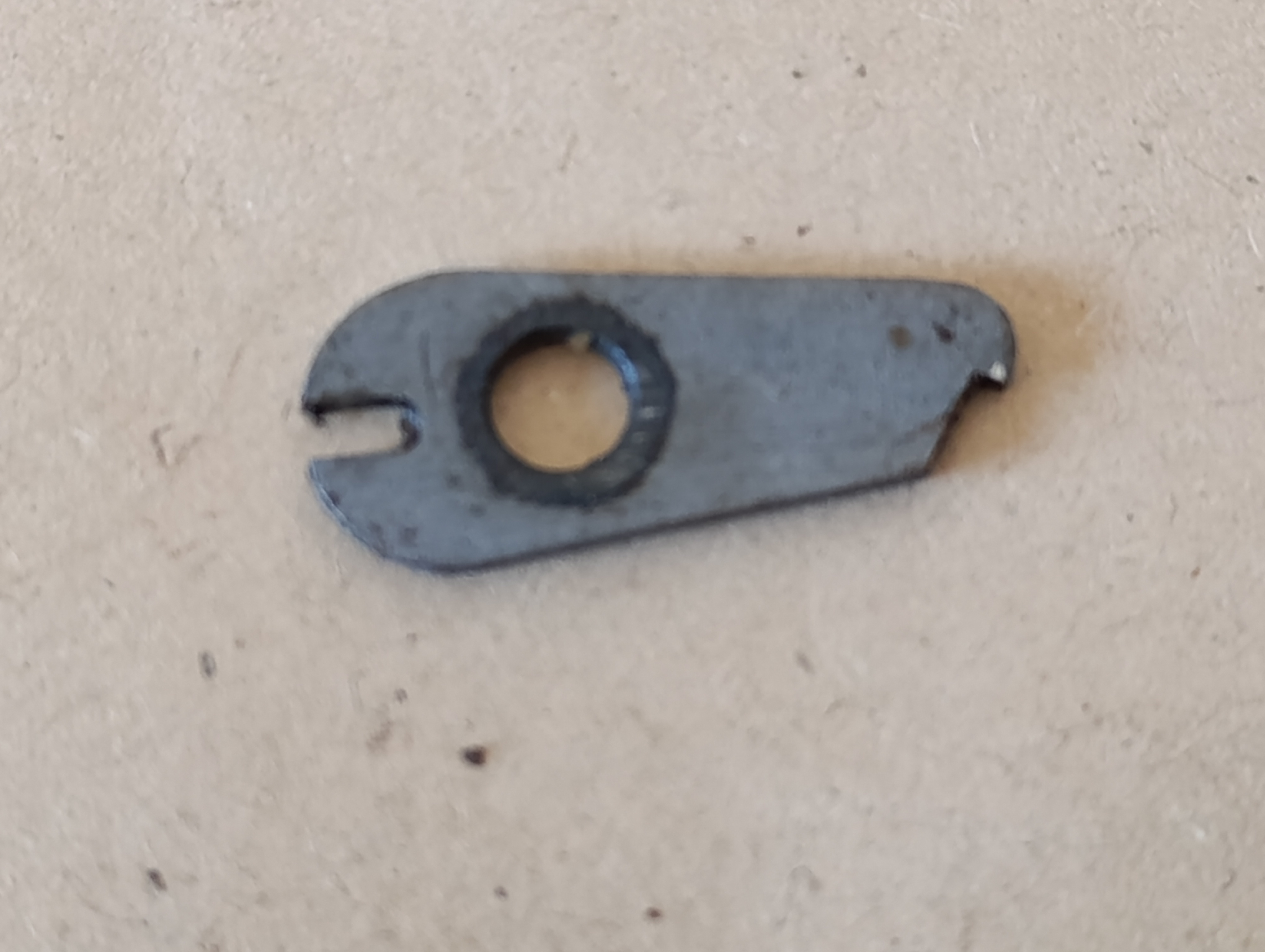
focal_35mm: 92
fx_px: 3367
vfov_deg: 16.1
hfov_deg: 21.3
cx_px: 632
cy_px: 476
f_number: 1.6
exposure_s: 1/50
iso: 1000
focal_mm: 6.14
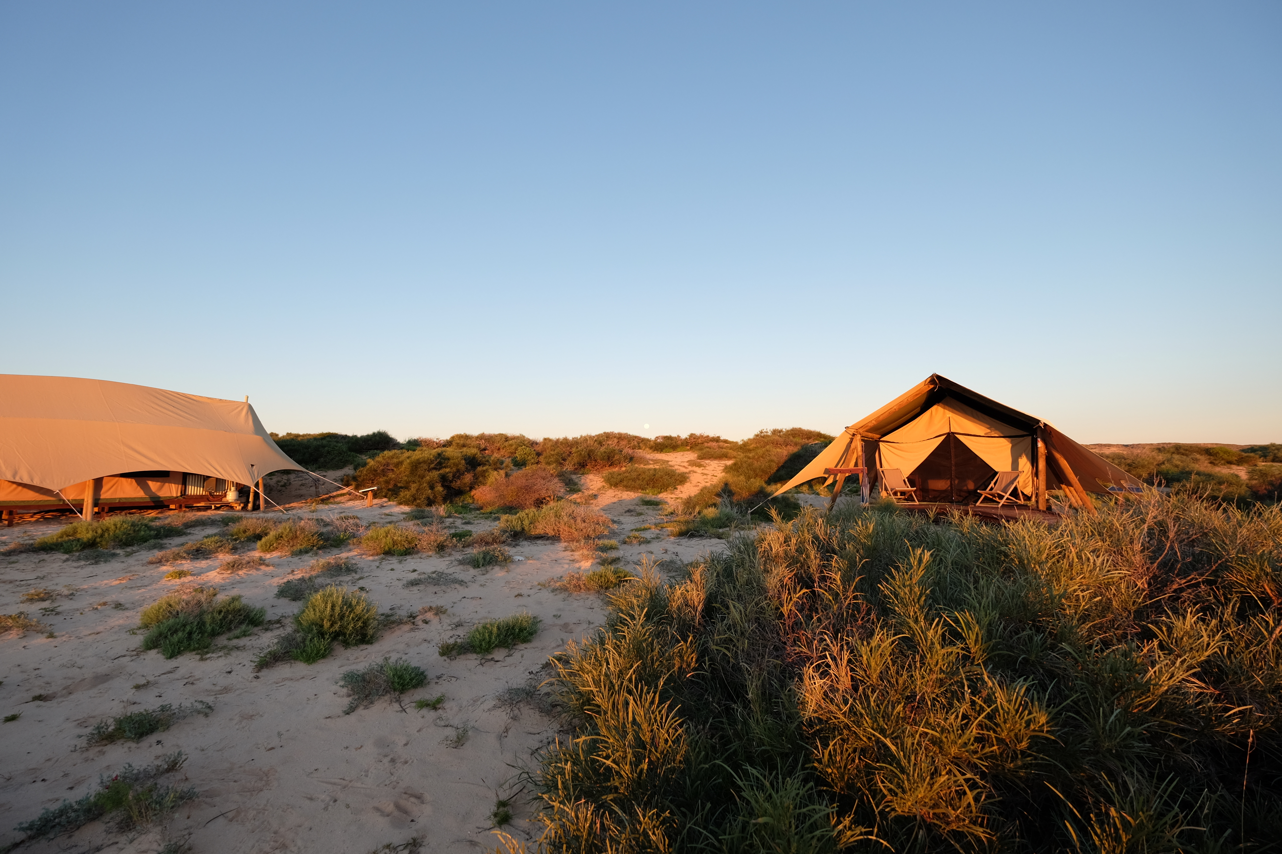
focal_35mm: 15
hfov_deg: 100.4
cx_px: 641
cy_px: 427
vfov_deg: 77.3
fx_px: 534
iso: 200
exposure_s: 1/150
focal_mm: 10
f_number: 4
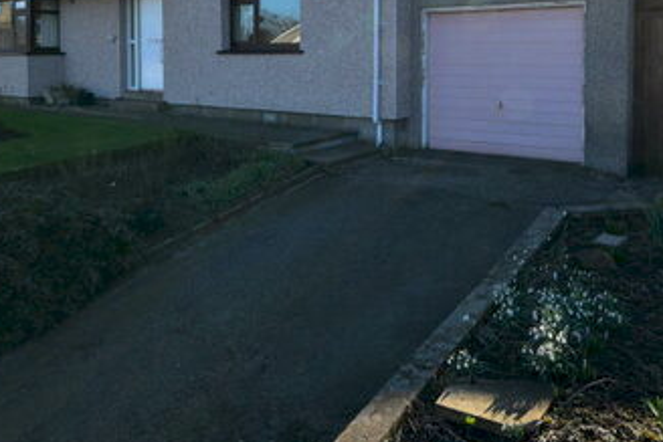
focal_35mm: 32
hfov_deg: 58.5
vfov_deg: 39.1
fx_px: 590
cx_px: 289
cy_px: 72
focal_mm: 10
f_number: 10
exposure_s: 1/320
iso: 400
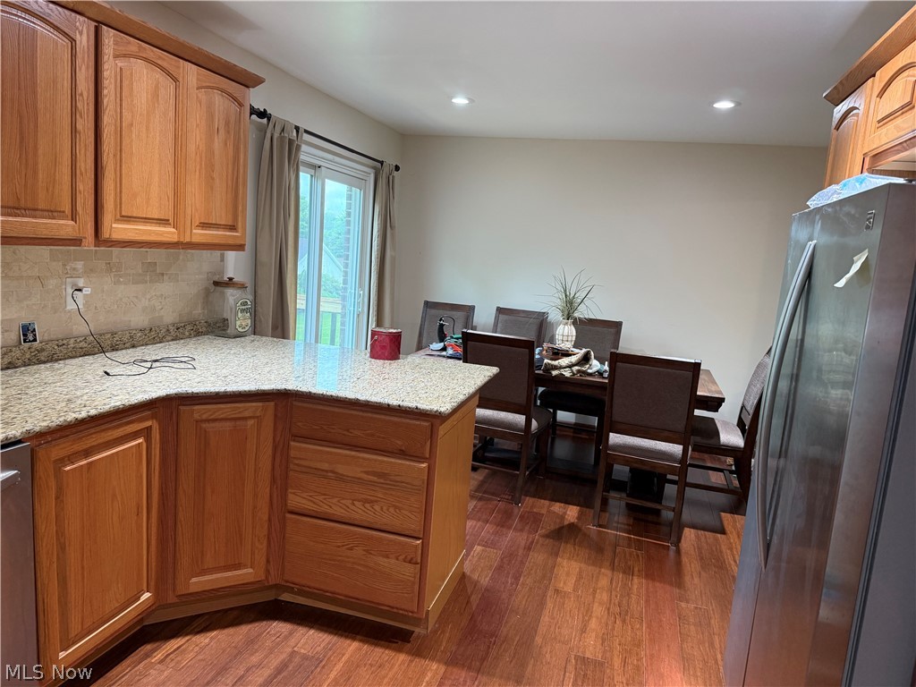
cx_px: 458
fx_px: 635
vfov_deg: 56.8
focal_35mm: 24
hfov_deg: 71.6
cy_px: 344
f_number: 1.78
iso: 250
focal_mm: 6.76
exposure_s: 1/60
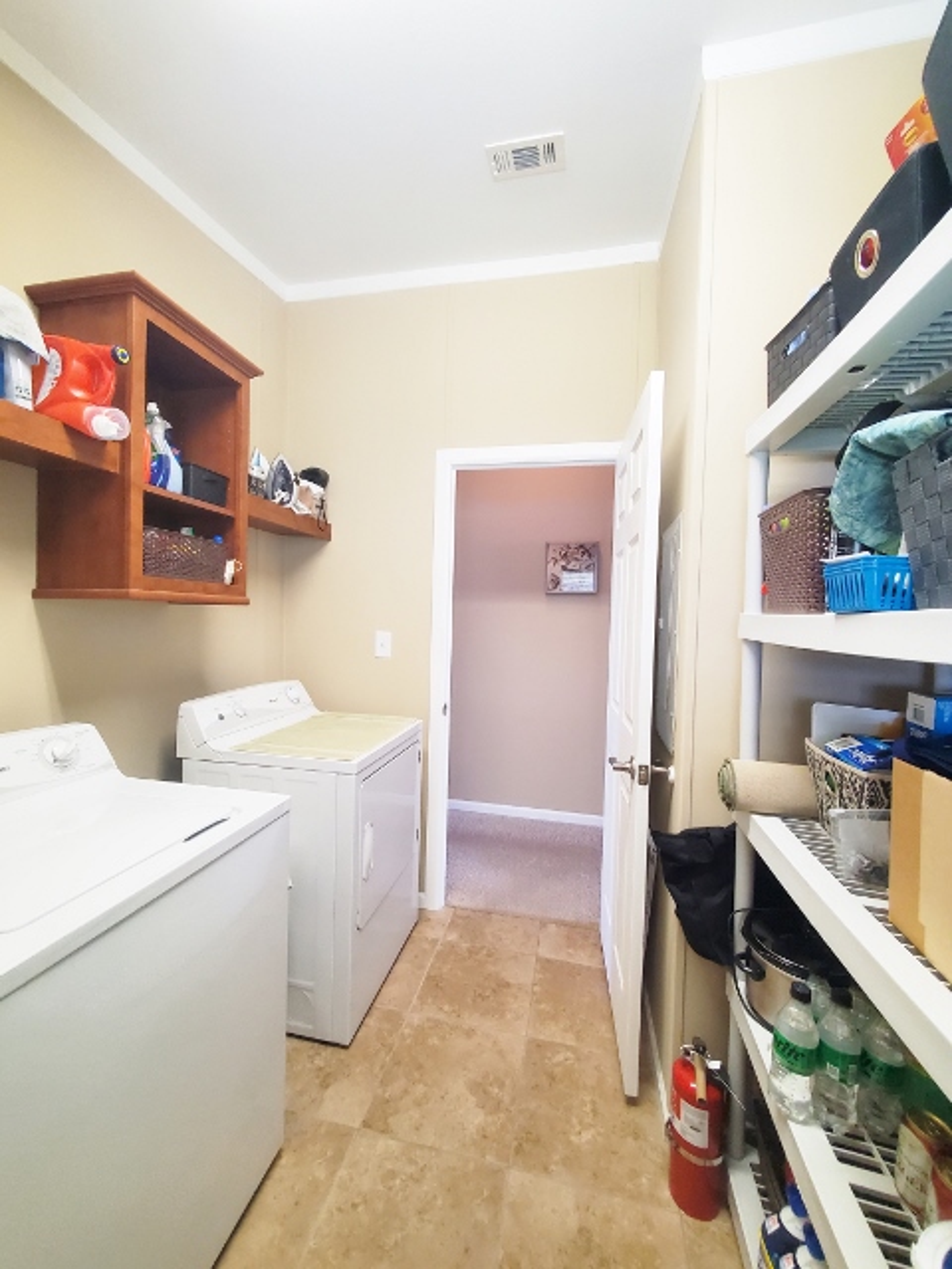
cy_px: 634
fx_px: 477
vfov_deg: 106.2
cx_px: 476
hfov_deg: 89.9
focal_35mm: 13
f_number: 2.2
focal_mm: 1.8
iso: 320
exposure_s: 1/60
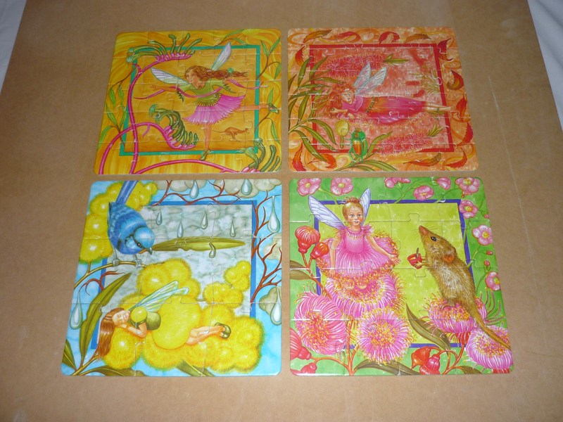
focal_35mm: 33
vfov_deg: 42.9
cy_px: 211
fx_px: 537
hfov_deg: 55.4
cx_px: 282
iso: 100
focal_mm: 5.5
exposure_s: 1/30
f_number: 2.8
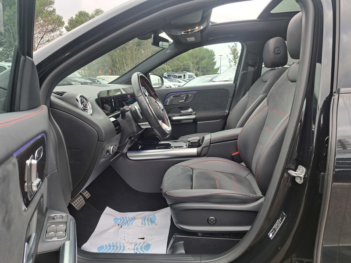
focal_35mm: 24
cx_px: 176
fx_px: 243
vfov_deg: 56.8
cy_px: 132
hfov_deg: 71.6
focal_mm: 5.23
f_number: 1.8
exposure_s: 1/50
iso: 50
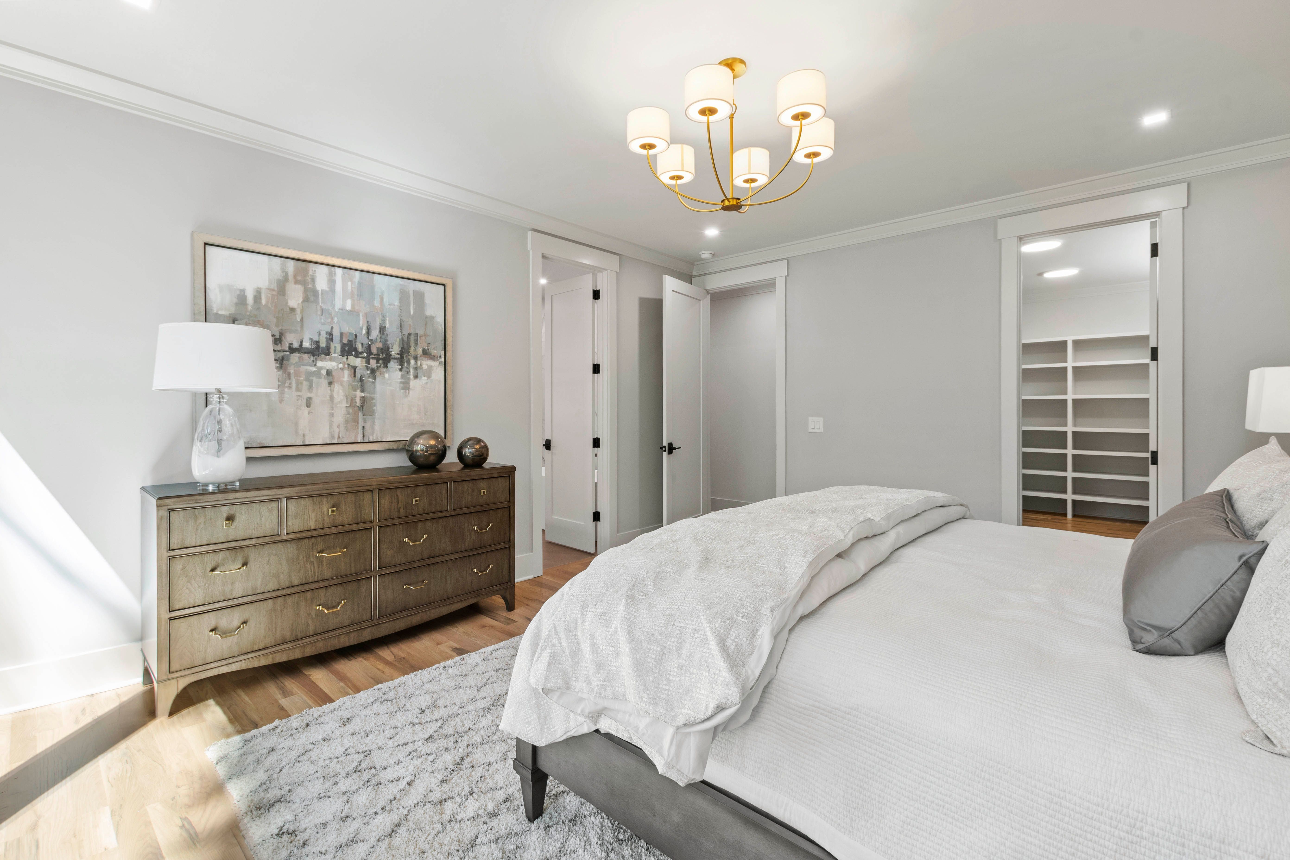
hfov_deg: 100.4
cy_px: 430
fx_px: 537
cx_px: 645
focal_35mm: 15
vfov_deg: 77.3
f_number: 8
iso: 100
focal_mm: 10
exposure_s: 1/5
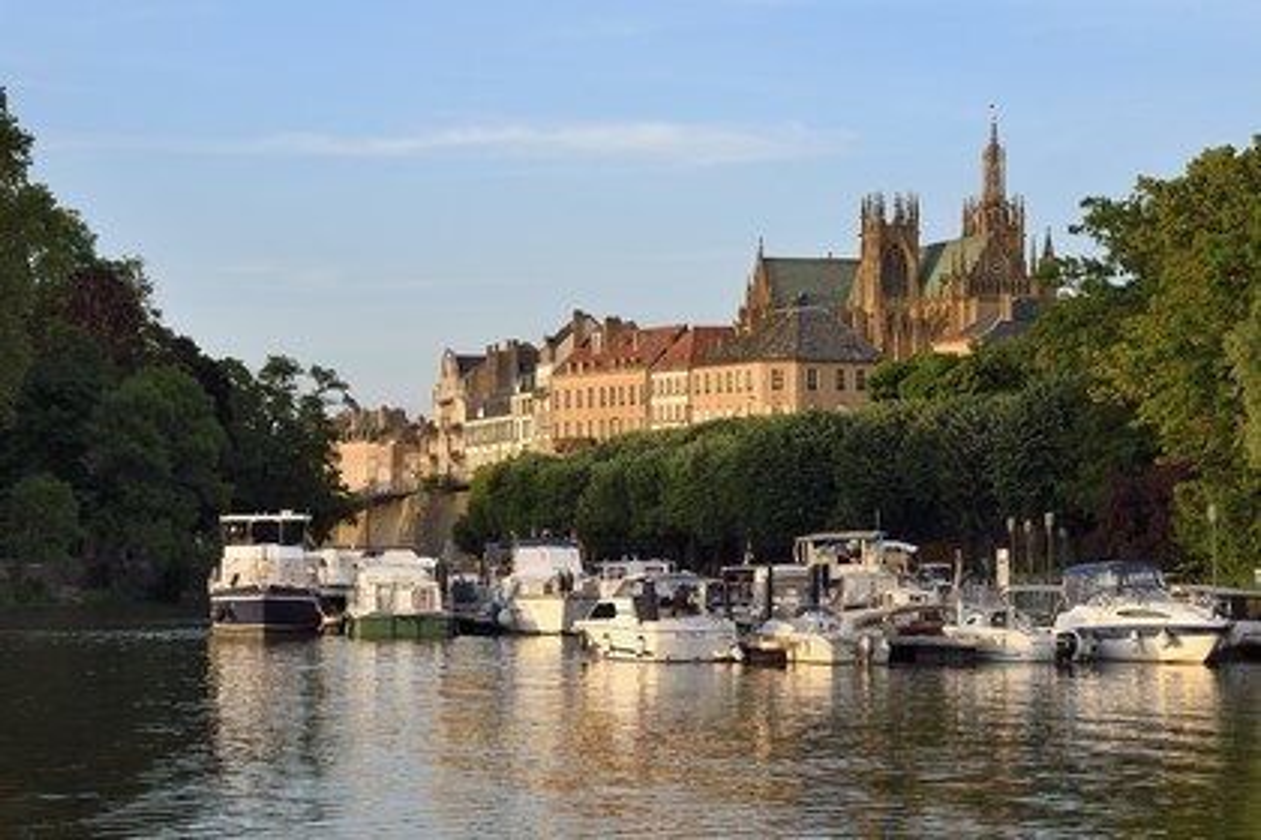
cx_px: 630
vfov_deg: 12.2
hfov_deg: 18.3
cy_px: 420
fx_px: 3923
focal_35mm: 112
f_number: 9
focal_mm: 112
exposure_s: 1/160
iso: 200
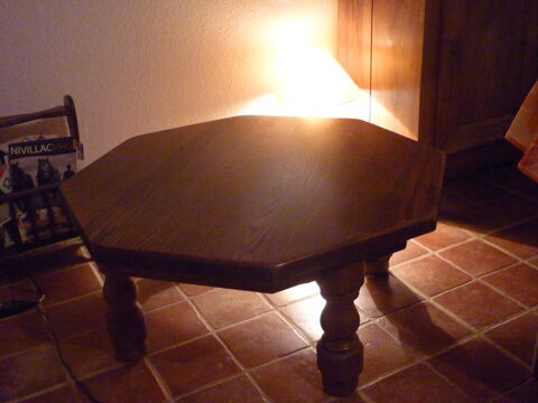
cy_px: 202
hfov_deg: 47.9
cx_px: 269
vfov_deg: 36.8
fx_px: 606
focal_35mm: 39
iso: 800
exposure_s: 1/20
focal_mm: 6.4
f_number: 3
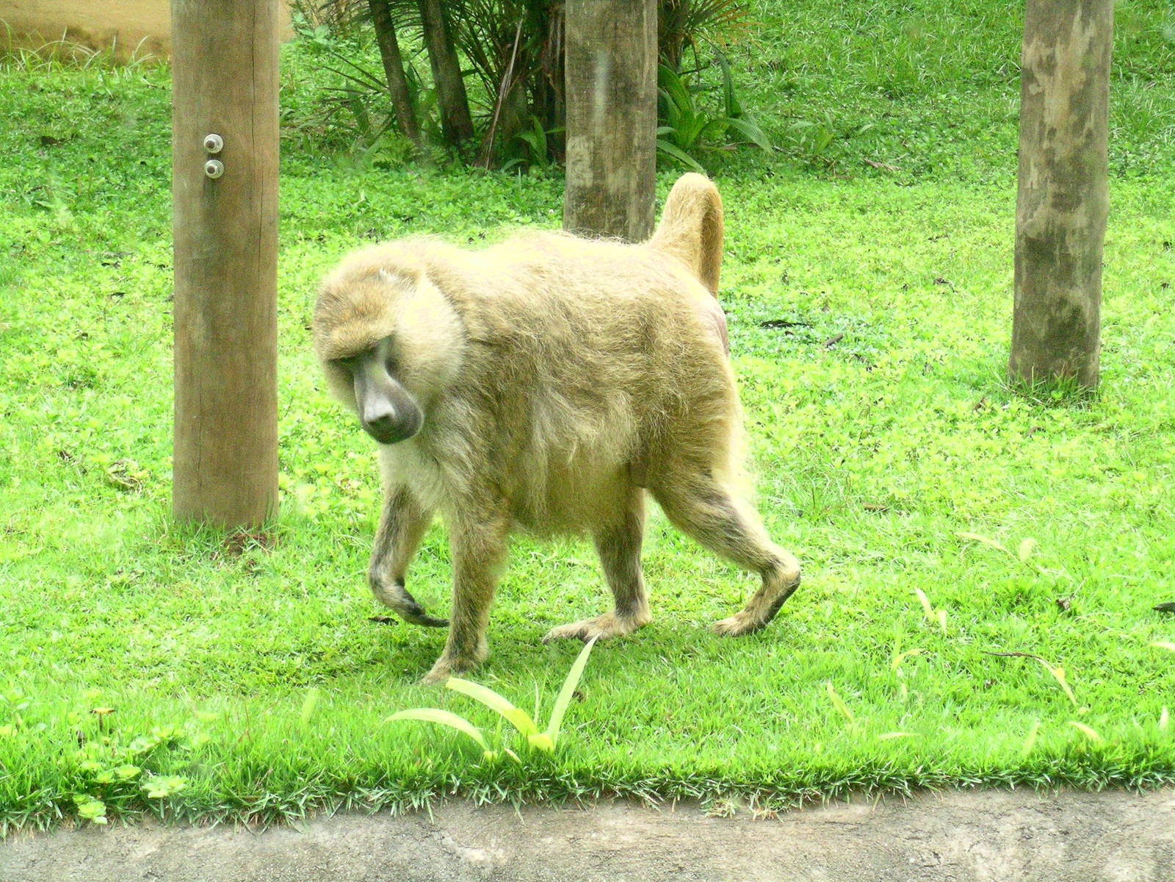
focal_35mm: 116
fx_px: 3937
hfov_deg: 17.0
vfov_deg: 12.8
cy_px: 441
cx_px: 588
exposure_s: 1/628
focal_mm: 24
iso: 400
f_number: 4.6
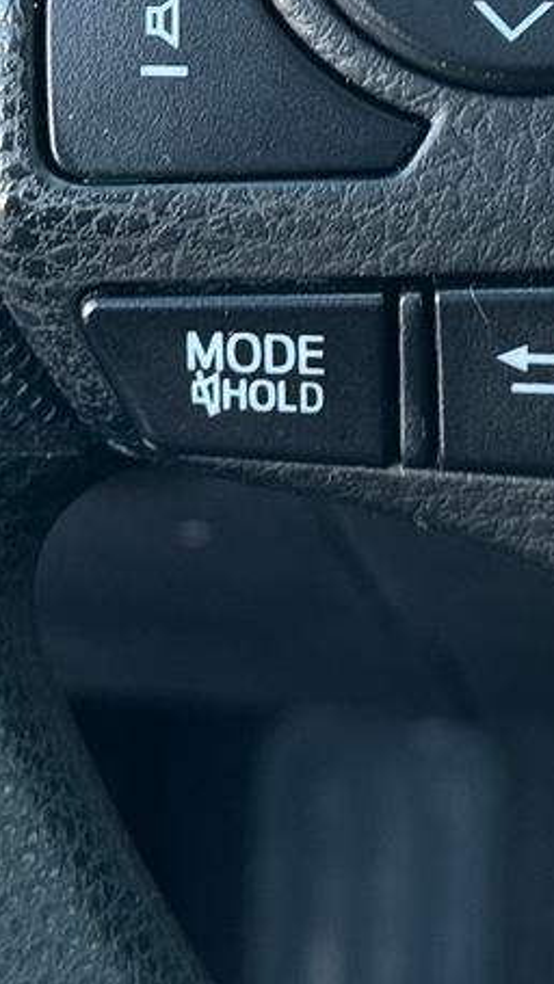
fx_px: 3838
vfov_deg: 14.3
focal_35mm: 147
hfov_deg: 8.2
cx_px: 517
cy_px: -52
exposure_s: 1/109
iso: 100
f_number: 1.78
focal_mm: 6.76
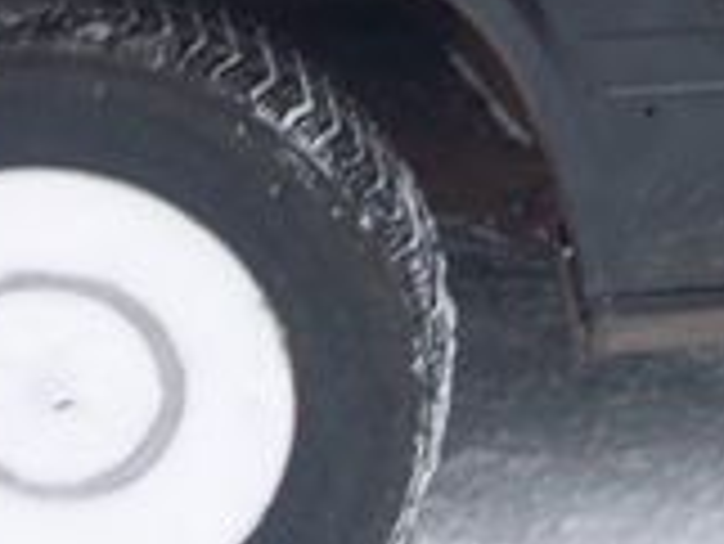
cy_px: -243
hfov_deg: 14.6
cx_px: 364
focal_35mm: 135
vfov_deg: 10.7
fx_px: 2826
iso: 80
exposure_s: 1/106
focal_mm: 5.7
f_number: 2.8
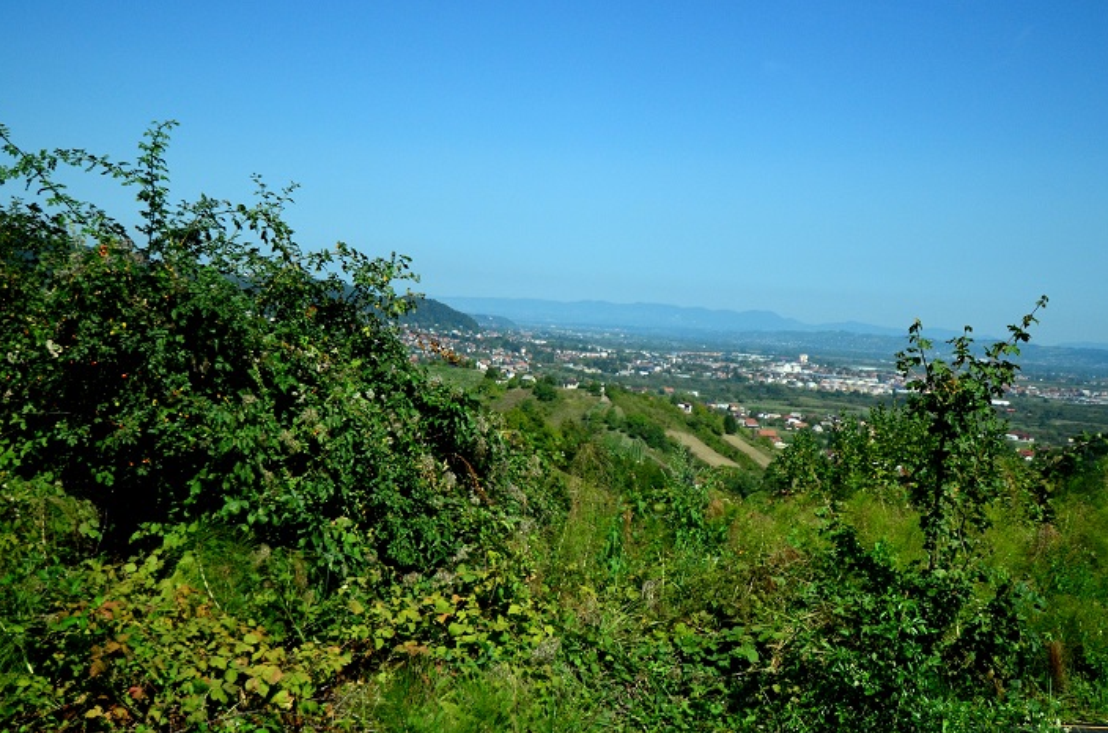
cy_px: 390
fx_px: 1413
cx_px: 573
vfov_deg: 29.1
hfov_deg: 42.8
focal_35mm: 46
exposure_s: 1/6400
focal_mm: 24
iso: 640
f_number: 4
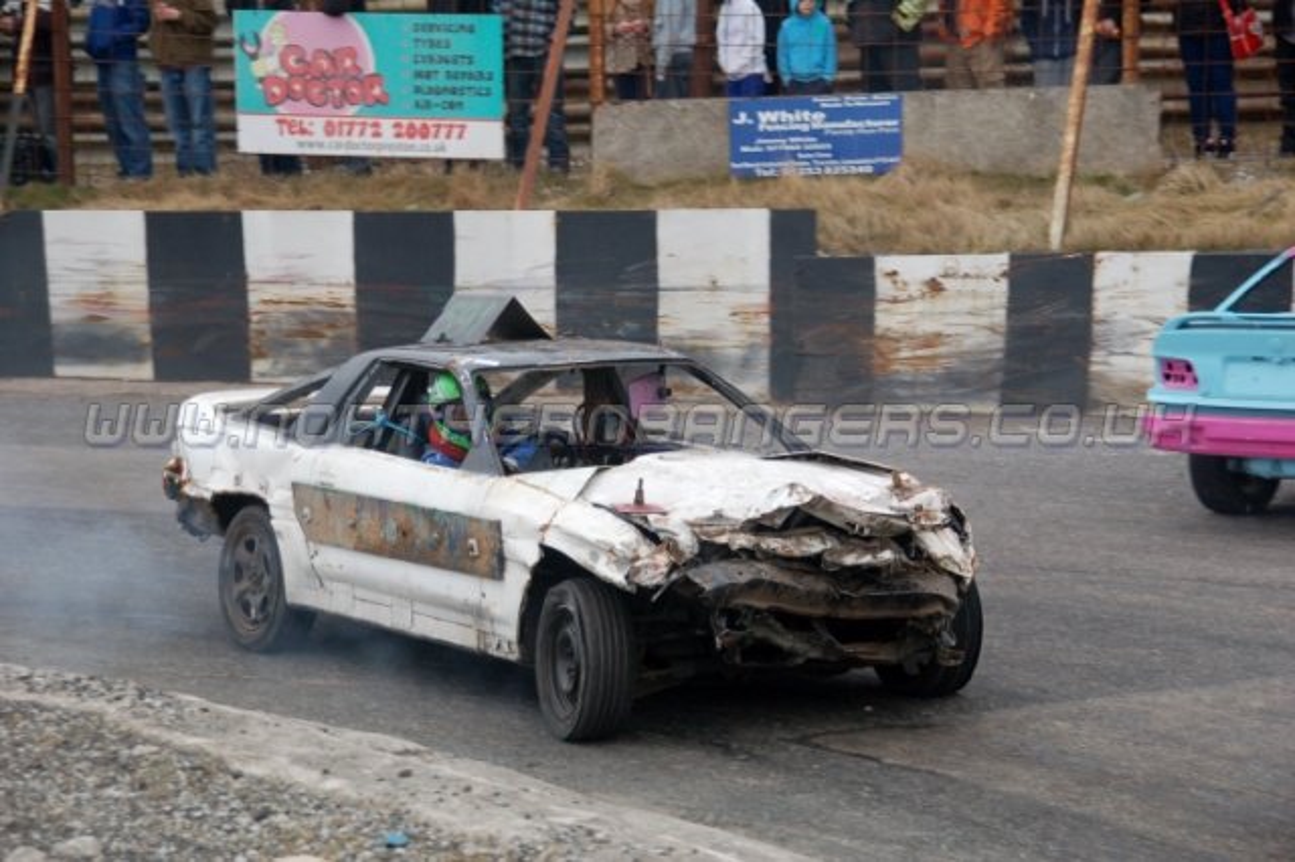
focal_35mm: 98
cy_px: 431
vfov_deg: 14.0
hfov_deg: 20.9
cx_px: 648
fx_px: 3505
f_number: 5.3
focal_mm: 65
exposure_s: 1/500
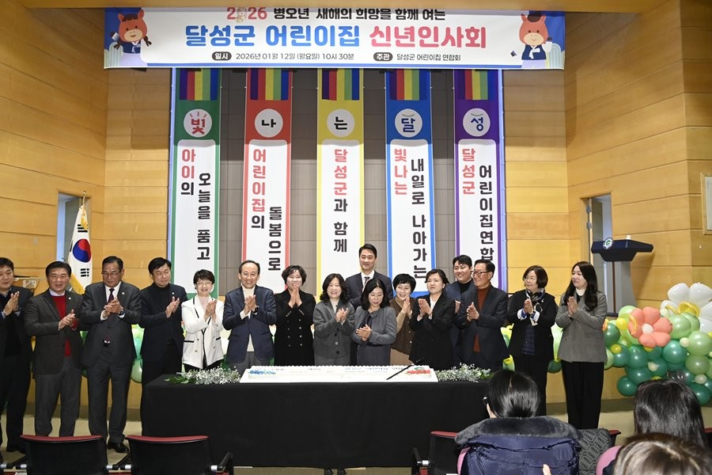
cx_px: 356
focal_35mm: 27
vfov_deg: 47.9
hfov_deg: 67.4
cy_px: 238
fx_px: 534
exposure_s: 1/200
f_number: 5.6
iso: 4000
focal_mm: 27
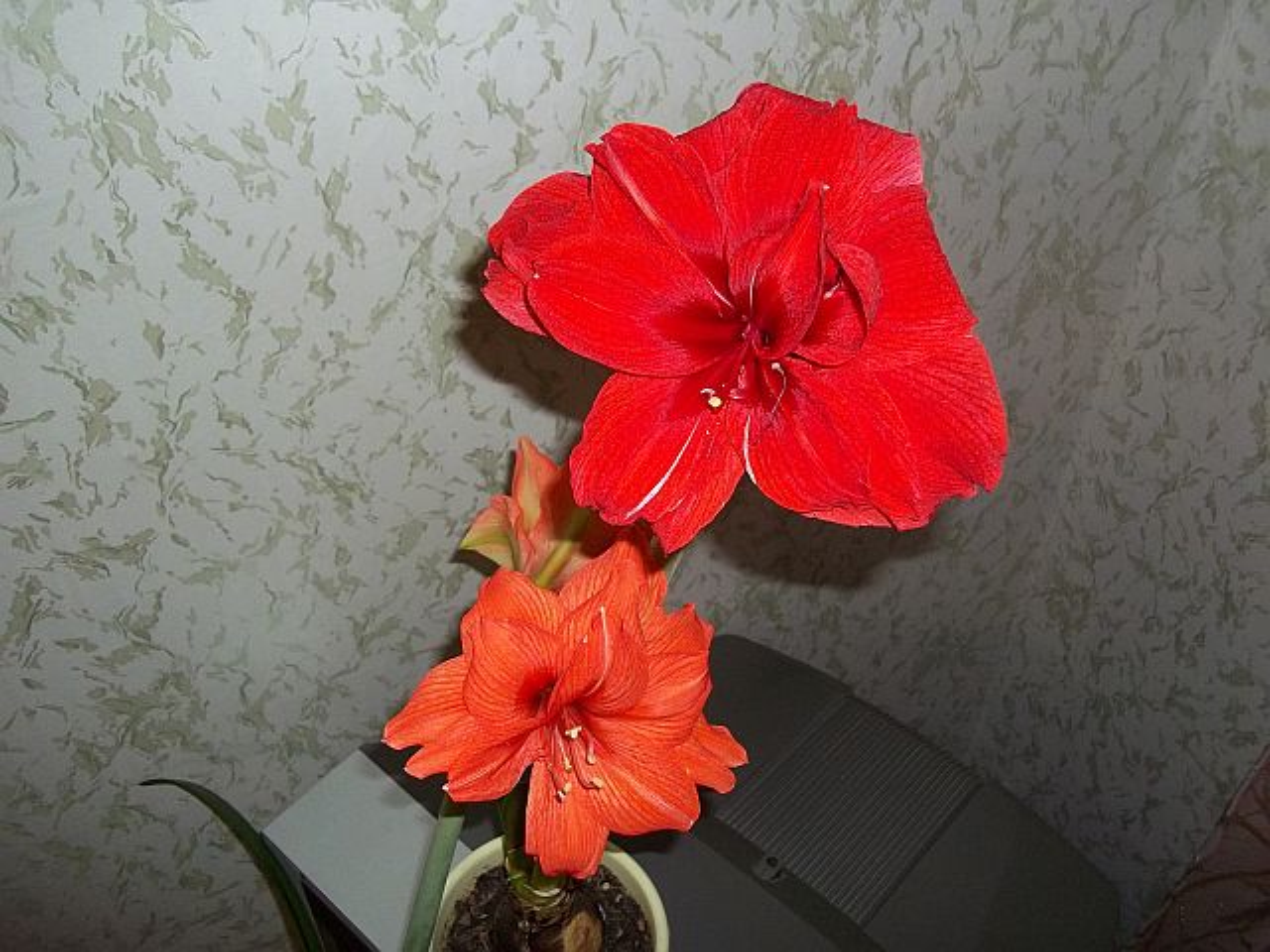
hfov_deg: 56.8
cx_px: 635
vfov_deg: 44.2
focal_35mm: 32
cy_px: 476
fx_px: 1174
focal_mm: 5.7
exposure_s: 1/30
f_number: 2.9
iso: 160
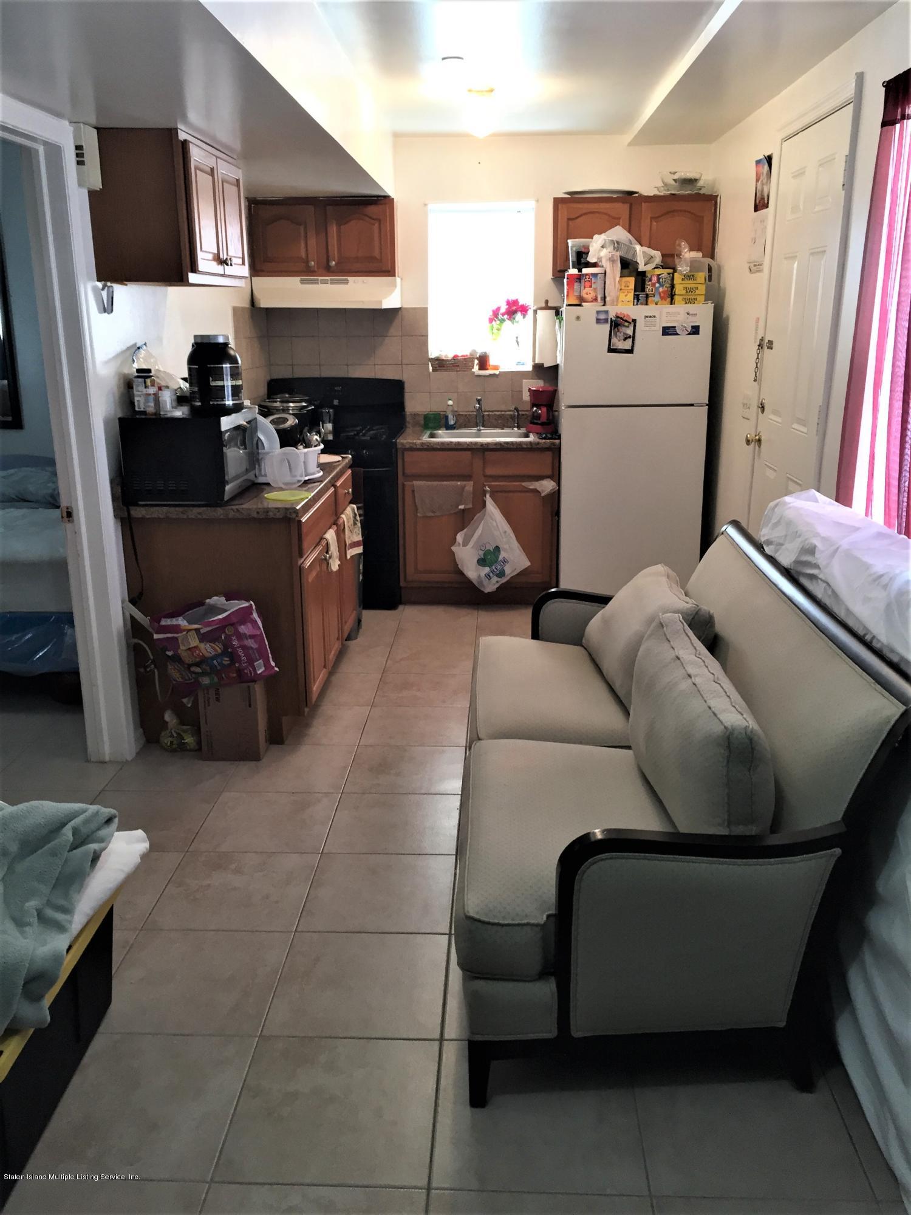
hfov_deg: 48.2
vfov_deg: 61.7
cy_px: 608
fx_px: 1018
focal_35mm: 29
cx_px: 456
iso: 64
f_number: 2.2
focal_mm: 4.15
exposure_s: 1/30
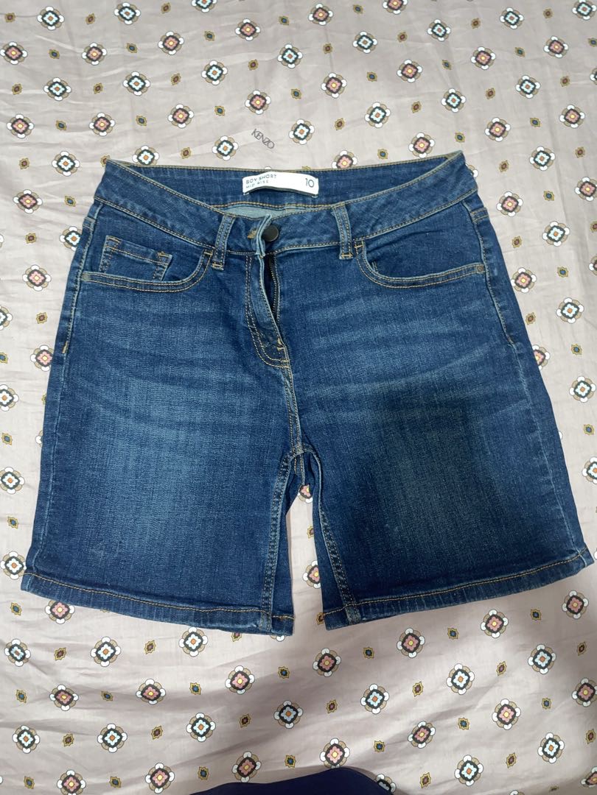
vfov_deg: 67.3
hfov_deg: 53.1
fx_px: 598
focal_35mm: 26
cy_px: 398
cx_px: 298
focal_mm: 4.2
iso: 80
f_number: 1.6
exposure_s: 1/17
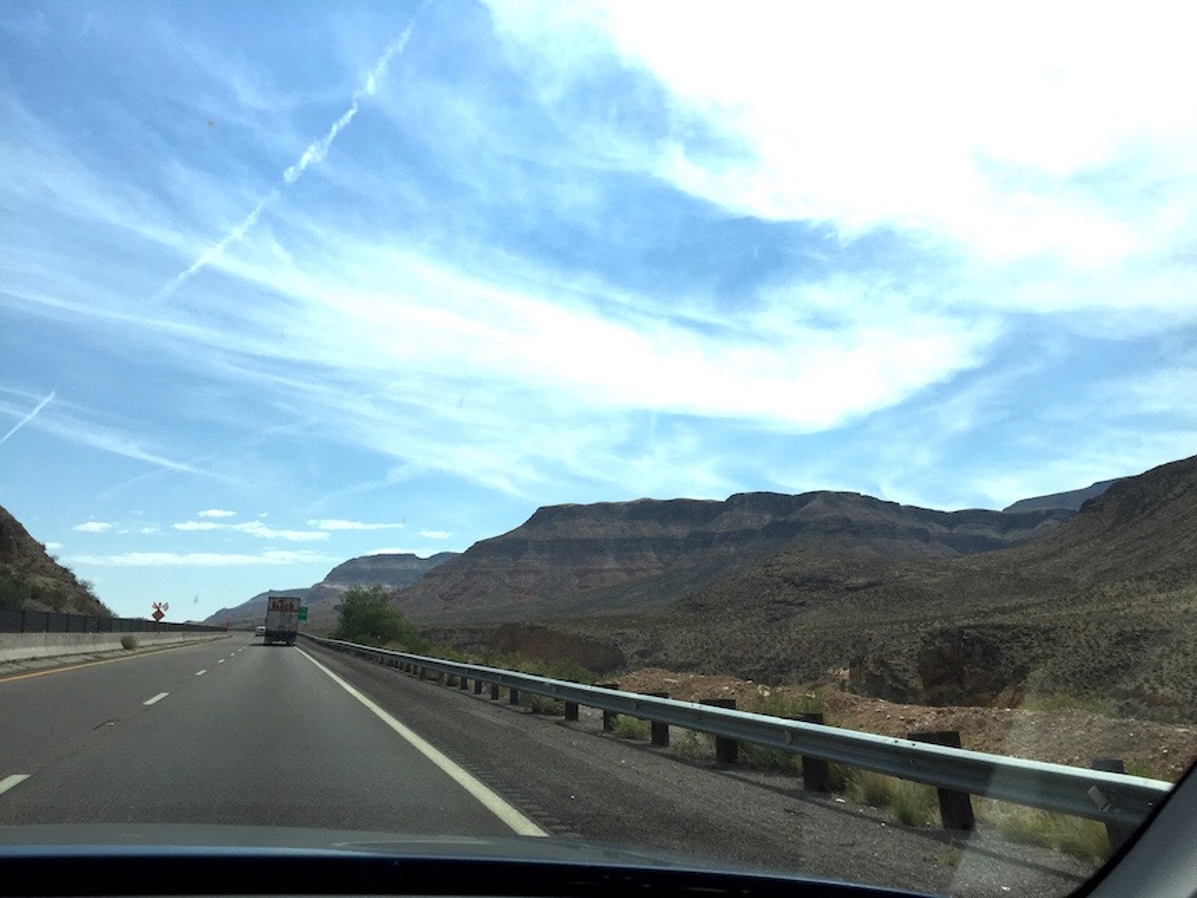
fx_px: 1003
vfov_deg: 48.2
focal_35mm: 29
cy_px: 449
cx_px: 598
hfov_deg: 61.7
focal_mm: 4.15
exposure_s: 1/4950
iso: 32
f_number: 2.2
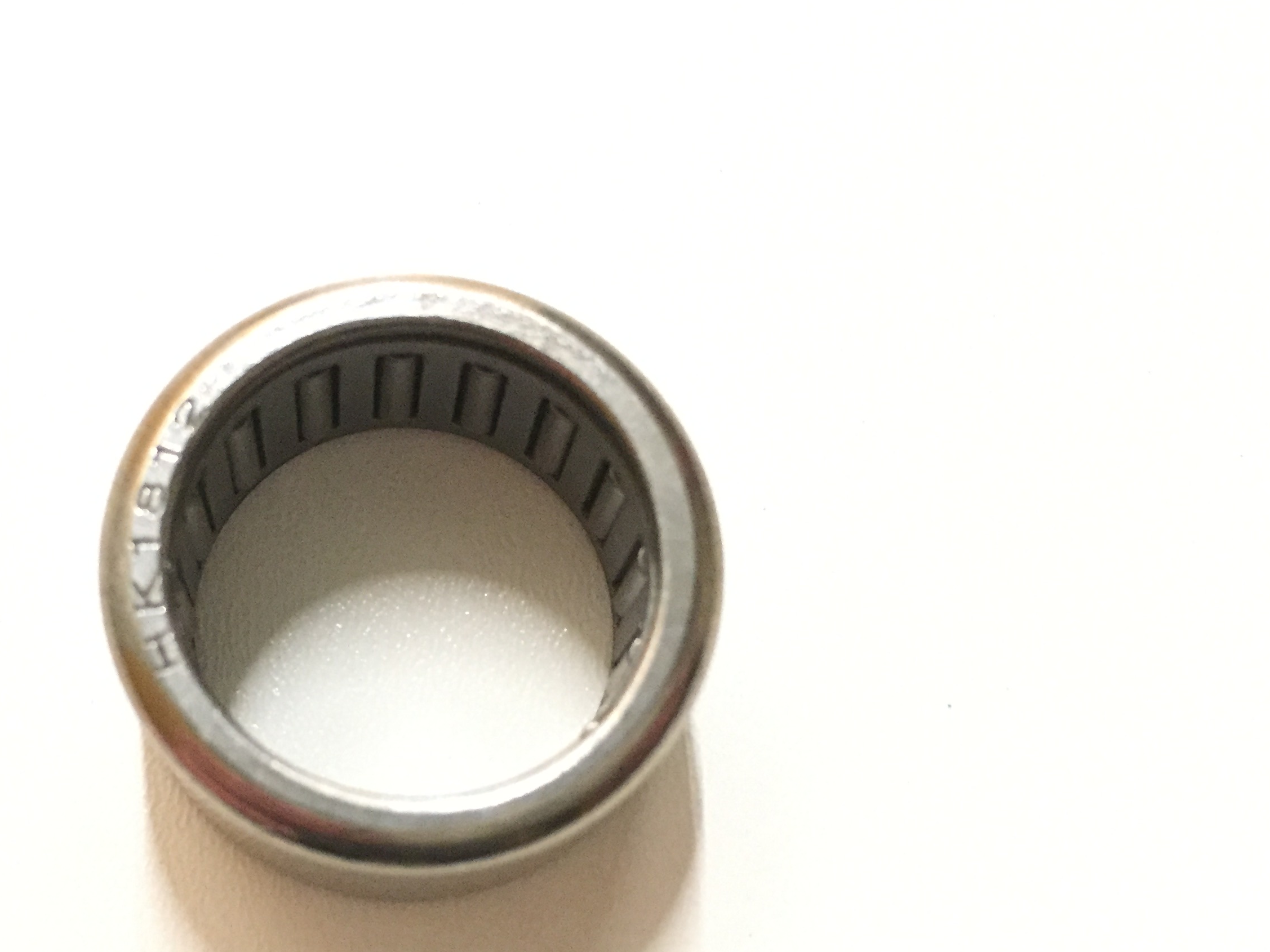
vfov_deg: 34.1
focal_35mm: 42
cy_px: 625
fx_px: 1541
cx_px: 412
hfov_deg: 44.1
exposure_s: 1/17
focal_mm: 4.15
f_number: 2.2
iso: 800
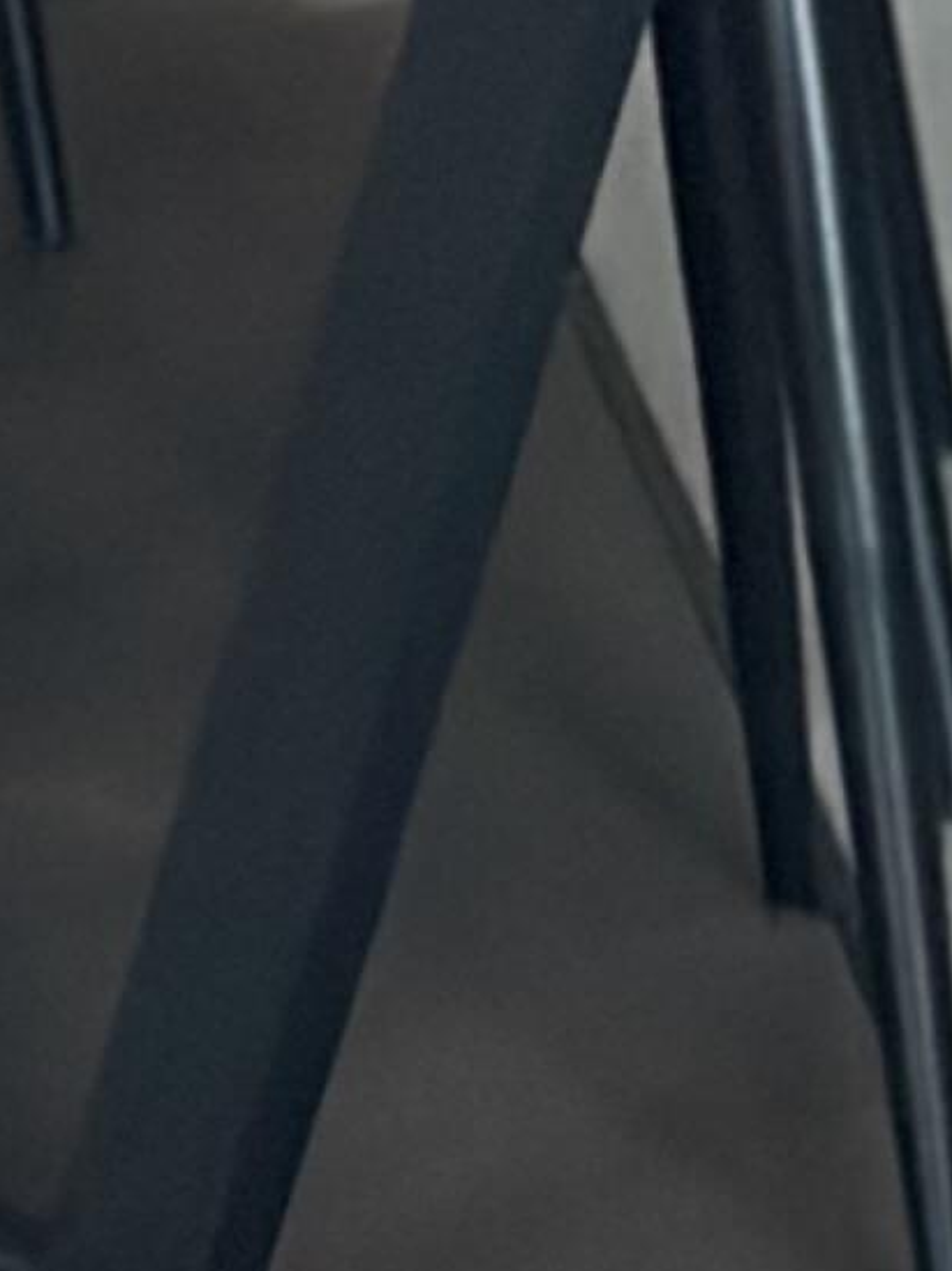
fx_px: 12918
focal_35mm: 352
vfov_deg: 5.5
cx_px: -1800
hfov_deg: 4.1
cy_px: -1079
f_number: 1.78
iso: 500
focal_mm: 6.86
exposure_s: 1/40
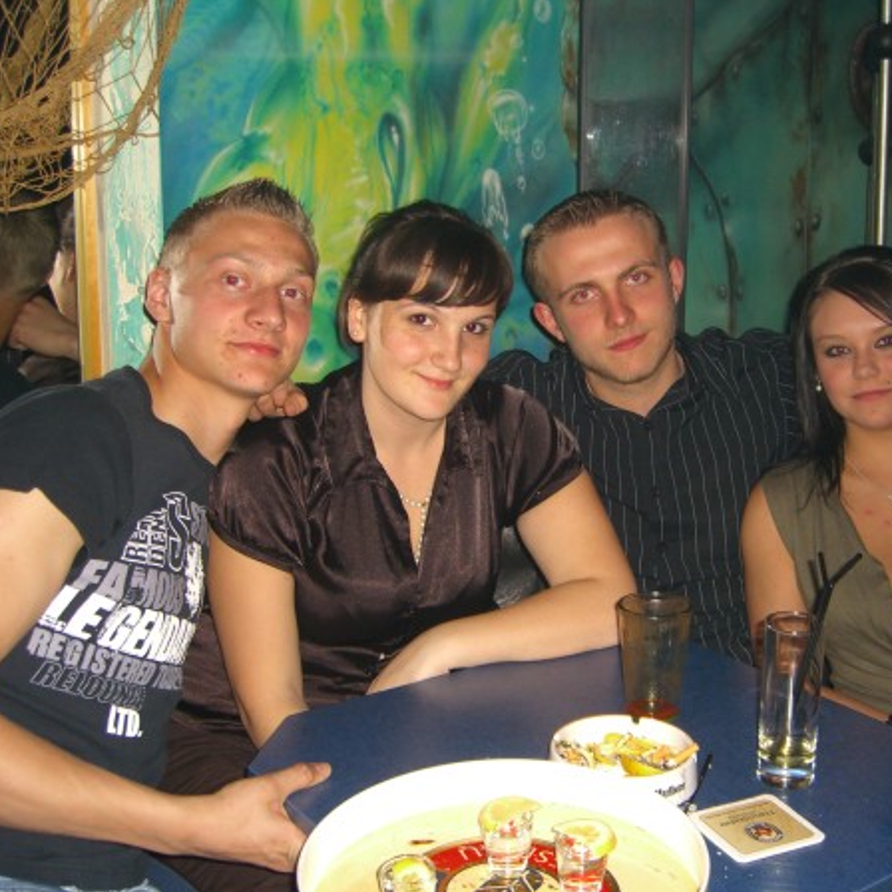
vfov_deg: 37.6
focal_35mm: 45
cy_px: 446
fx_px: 1312
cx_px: 546
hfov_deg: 37.4
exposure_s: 1/60
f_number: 2.8
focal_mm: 7.9
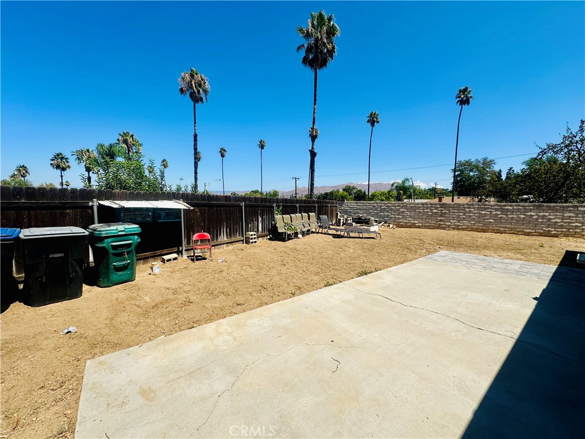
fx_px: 237
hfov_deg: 102.1
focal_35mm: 14
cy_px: 220
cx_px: 292
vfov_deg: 85.7
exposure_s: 1/2506
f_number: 2.2
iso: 50
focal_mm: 2.22
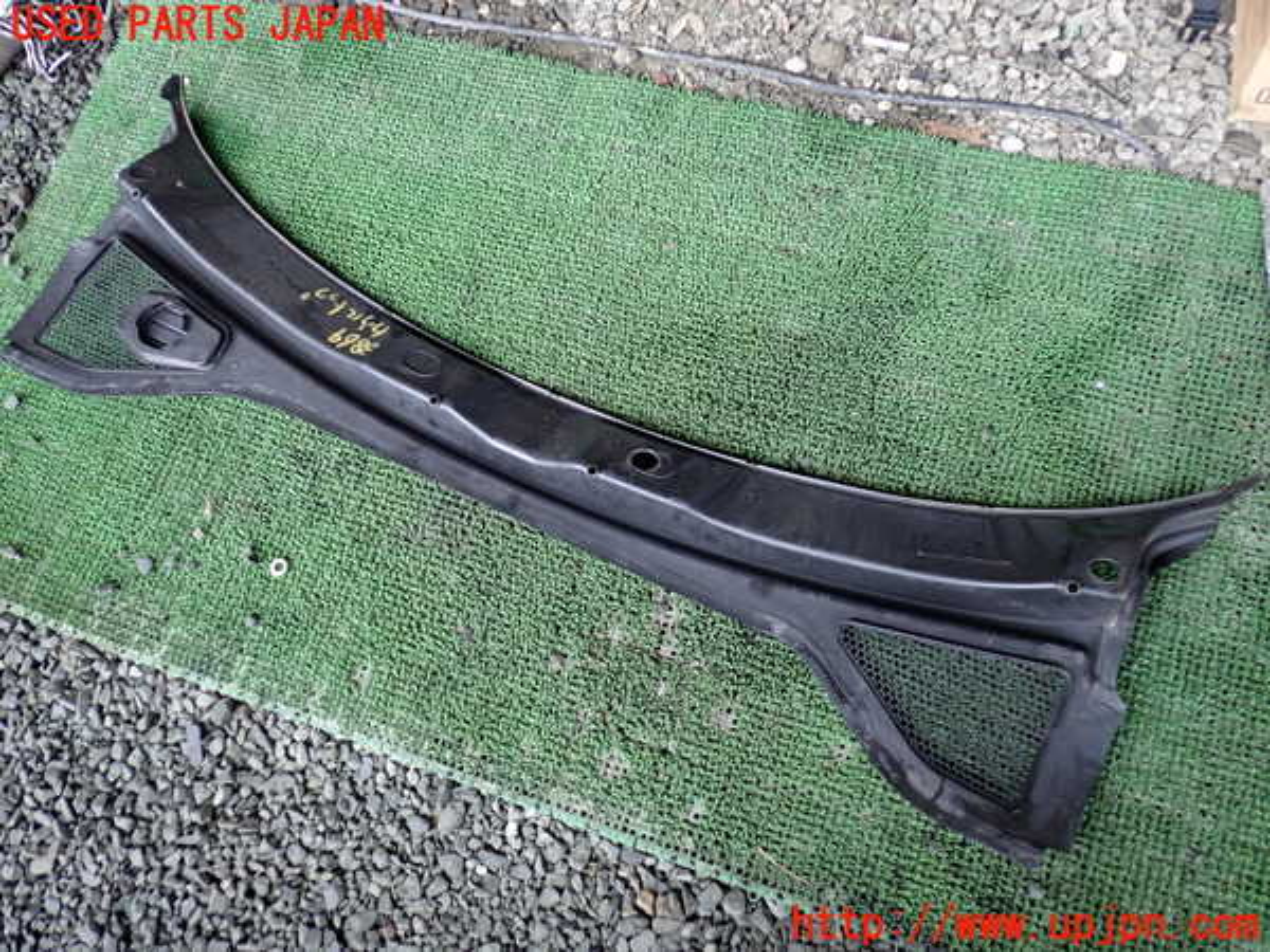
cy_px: 476
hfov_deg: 60.0
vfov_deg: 46.8
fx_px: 1101
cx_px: 635
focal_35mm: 30
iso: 200
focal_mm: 5.4
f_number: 2.3
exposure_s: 1/30
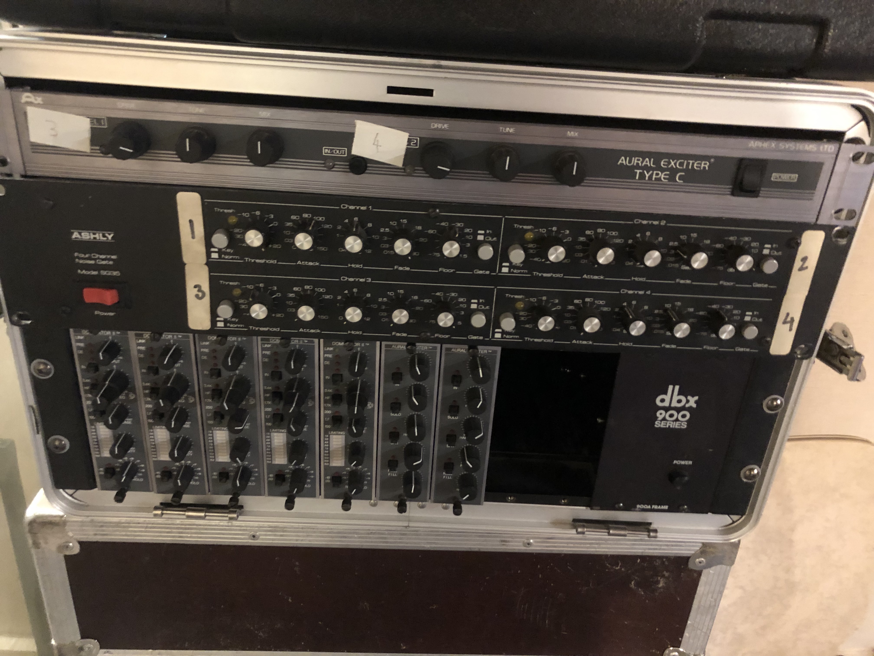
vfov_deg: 49.7
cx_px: 437
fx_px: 707
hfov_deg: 63.4
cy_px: 328
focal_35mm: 28
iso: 250
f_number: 1.8
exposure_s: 1/4
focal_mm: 3.99
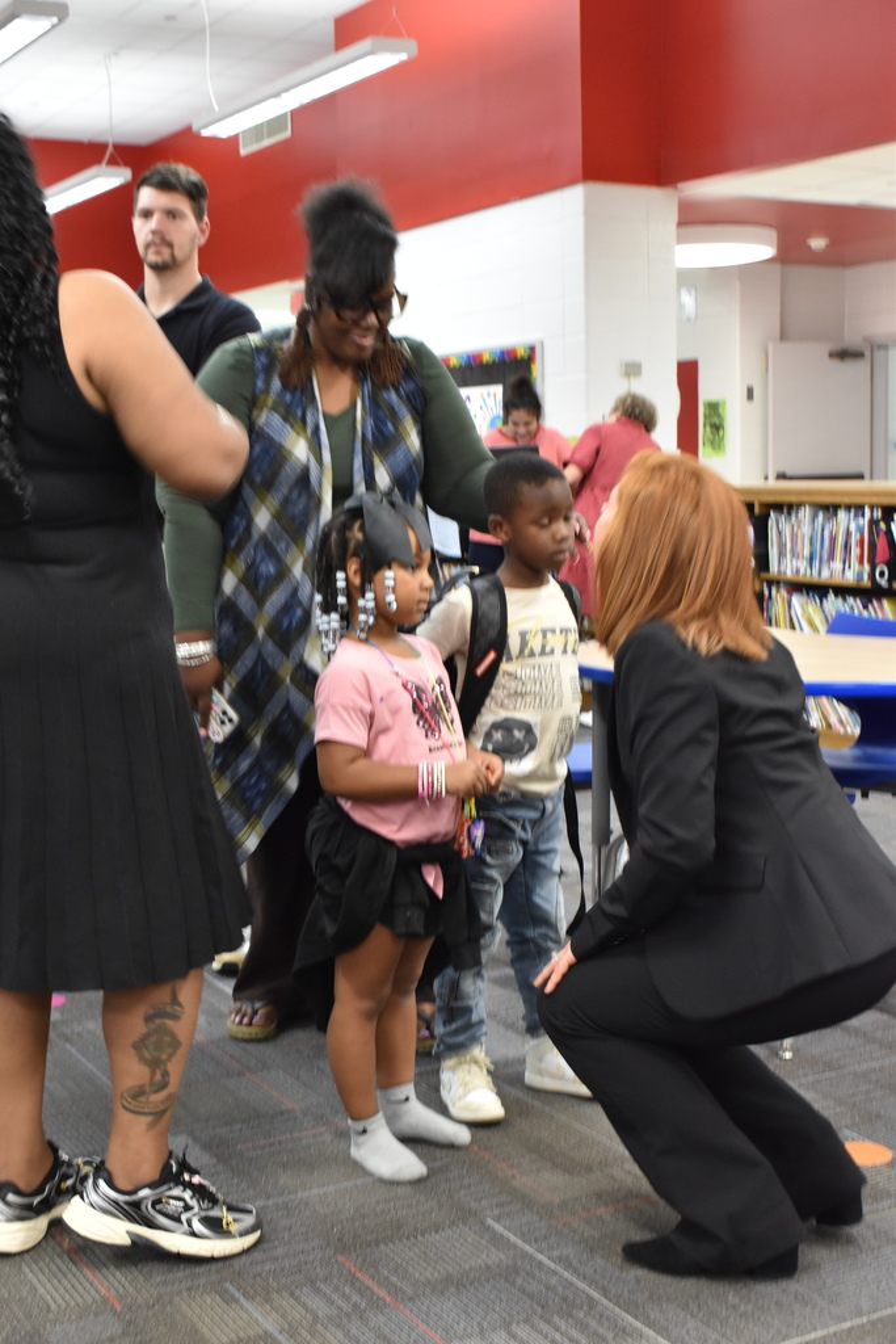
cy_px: 672
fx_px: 1791
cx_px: 448
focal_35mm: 48
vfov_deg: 41.1
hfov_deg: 28.1
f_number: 7.1
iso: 1400
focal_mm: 32
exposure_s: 1/50
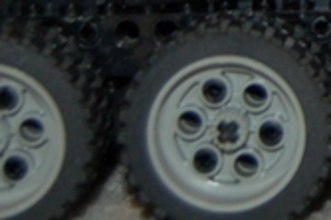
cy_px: -206
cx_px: 617
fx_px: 2131
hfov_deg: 8.5
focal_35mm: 232
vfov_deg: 5.8
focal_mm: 26
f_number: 4.2
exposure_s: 1/60
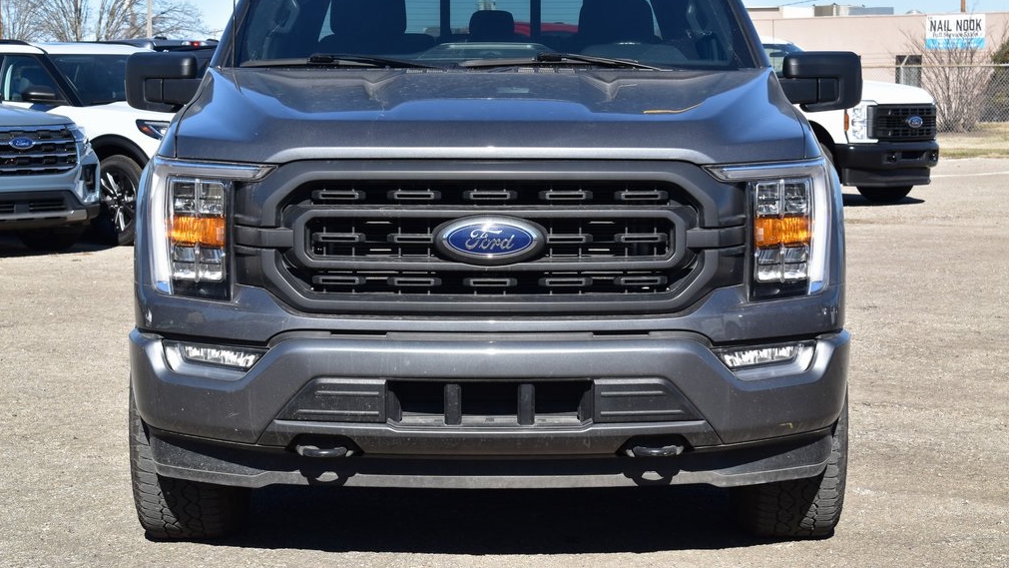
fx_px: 2342
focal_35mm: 88
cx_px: 505
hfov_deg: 24.3
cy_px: 232
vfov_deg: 13.8
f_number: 11
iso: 400
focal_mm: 55
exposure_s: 1/400
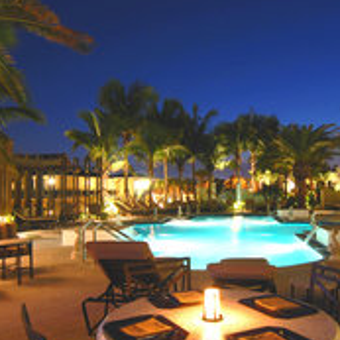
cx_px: 198
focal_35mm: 34
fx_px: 378
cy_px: 166
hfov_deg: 48.2
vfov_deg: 48.4
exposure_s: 6
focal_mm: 12
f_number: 4
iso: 100
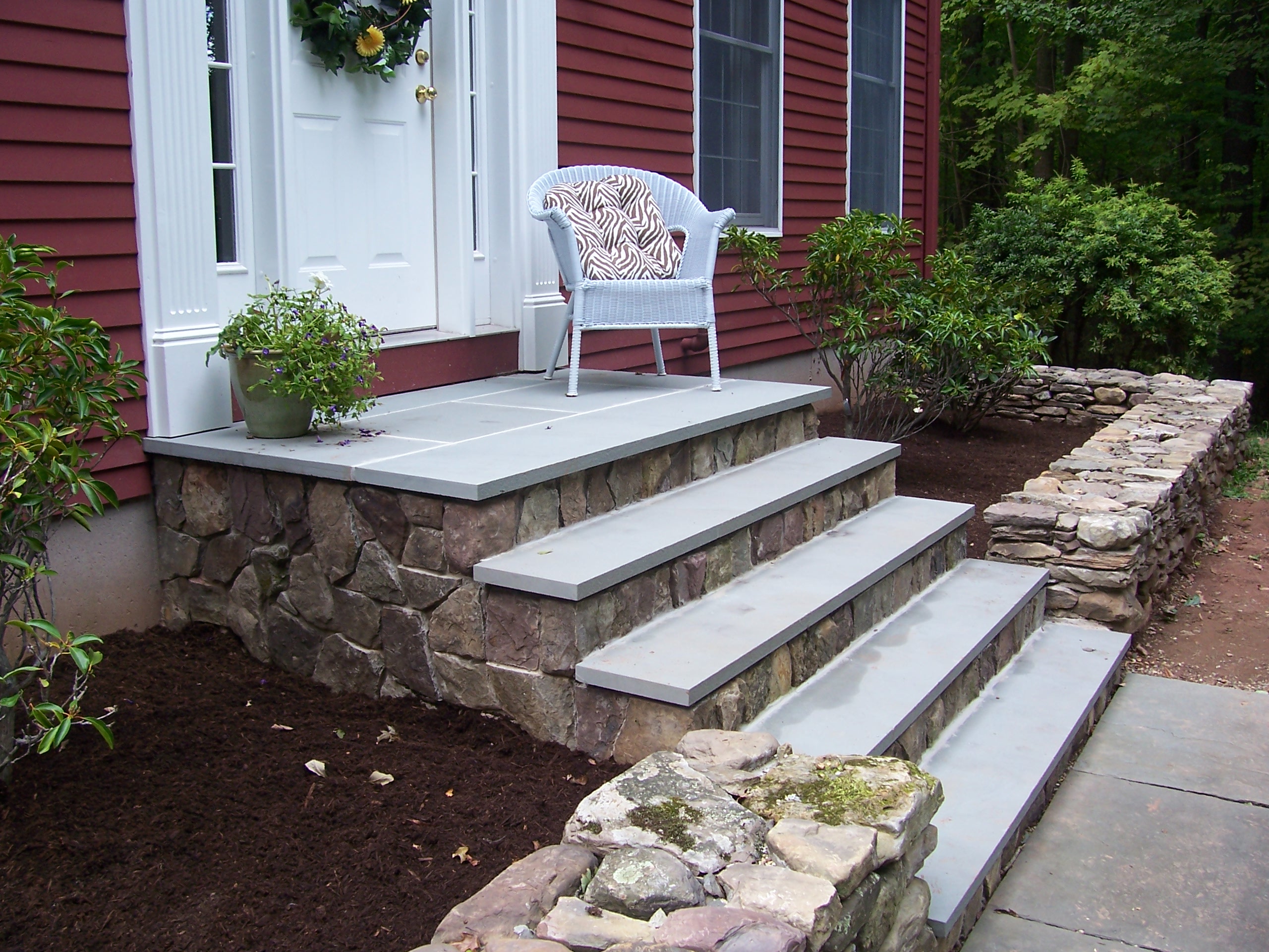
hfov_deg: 54.0
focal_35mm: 34
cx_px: 634
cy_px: 476
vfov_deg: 41.8
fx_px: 1246
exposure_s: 1/90
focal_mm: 5.6
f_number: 2.7
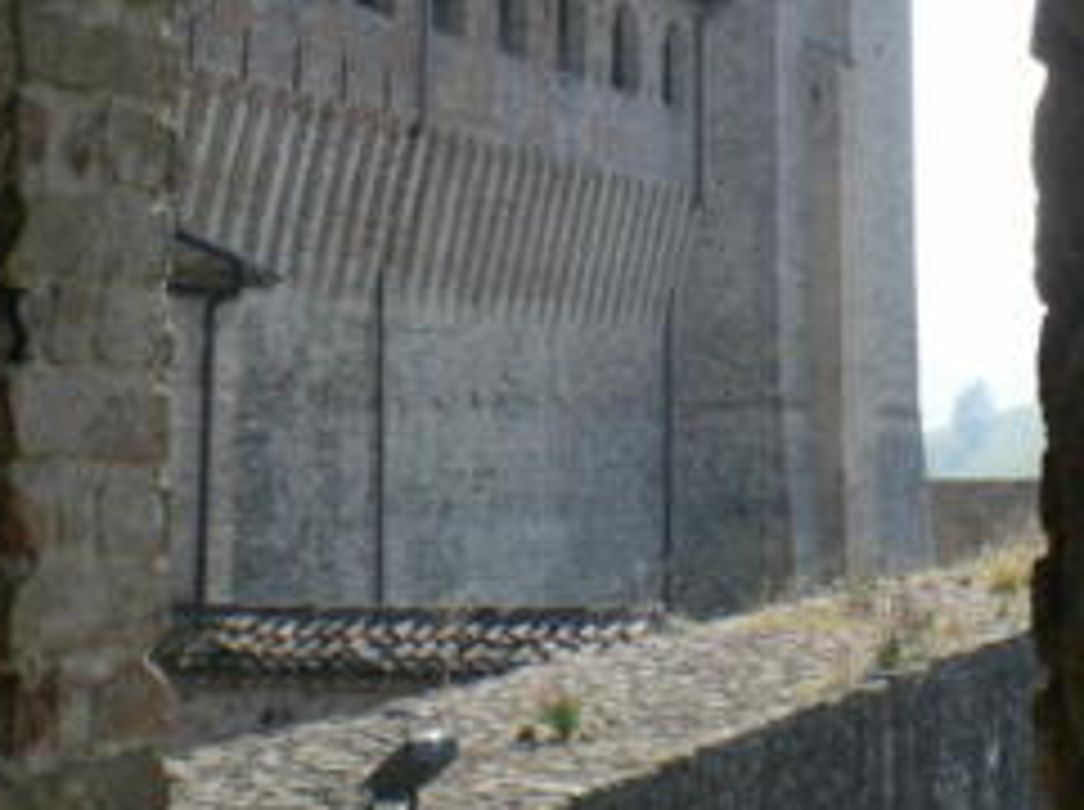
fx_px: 2470
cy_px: 160
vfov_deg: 18.4
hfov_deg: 24.7
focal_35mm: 79
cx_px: 697
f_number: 4.6
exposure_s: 1/195
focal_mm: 6.3
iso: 50
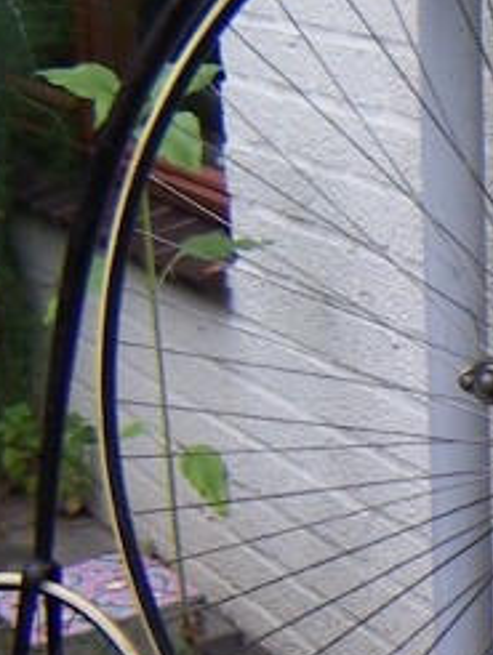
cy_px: 437
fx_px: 2218
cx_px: 634
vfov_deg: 16.8
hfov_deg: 12.3
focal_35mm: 117
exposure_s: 1/250
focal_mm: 4.7
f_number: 2.8
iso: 50
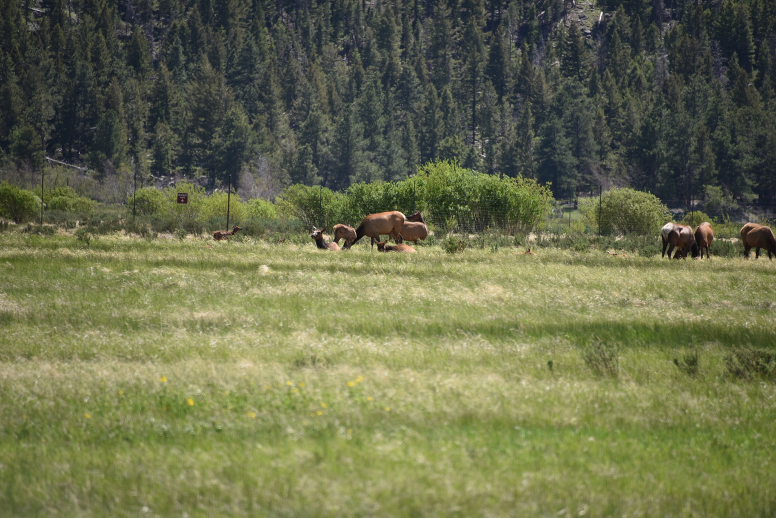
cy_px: 259
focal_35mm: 300
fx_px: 6468
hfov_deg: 6.9
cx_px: 388
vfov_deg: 4.6
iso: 220
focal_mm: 300
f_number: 5.6
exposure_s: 1/640
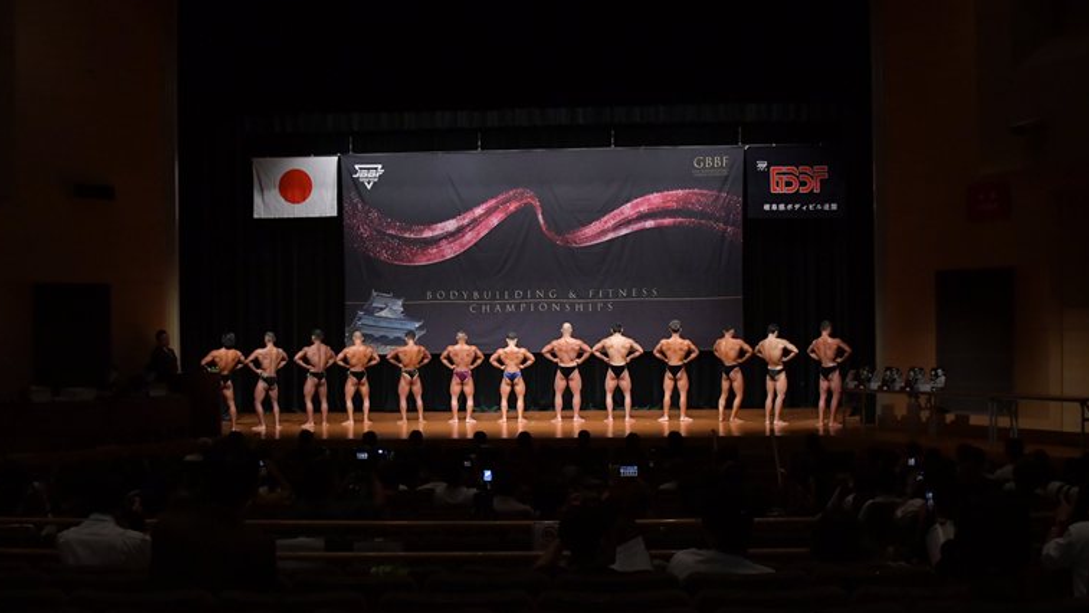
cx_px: 539
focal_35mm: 45
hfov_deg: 45.5
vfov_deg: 26.5
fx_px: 1300
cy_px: 348
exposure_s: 1/400
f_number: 5.6
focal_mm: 28
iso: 5000
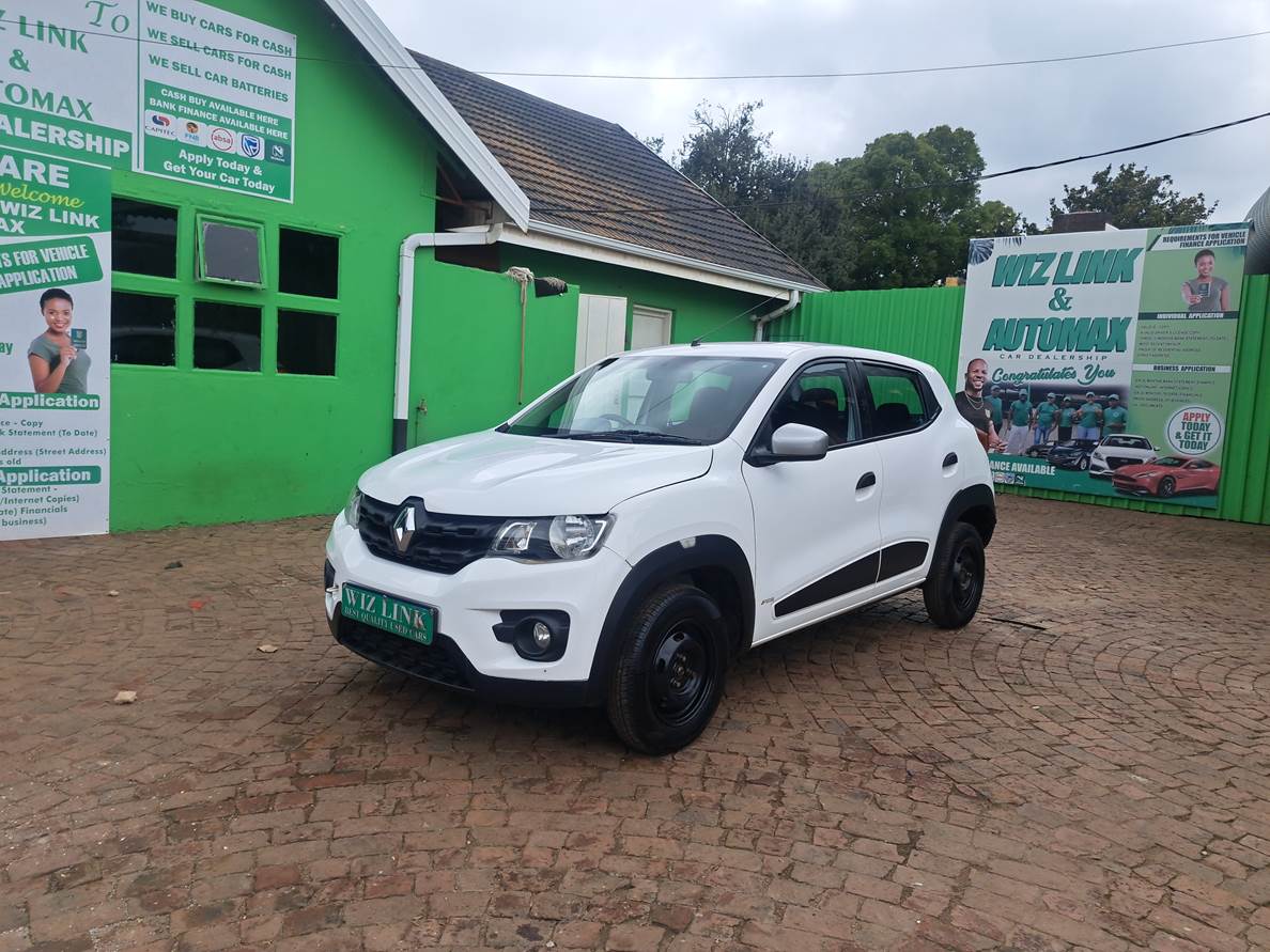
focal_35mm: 24
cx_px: 635
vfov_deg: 56.8
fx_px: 881
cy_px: 476
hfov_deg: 71.6
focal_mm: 5.23
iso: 50
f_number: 1.8
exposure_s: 1/1168
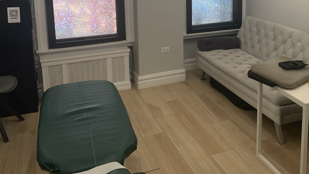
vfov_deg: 27.9
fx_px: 336
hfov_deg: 48.4
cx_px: 211
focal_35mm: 41
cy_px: 17
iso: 100
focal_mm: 4.25
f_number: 1.8
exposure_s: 1/60
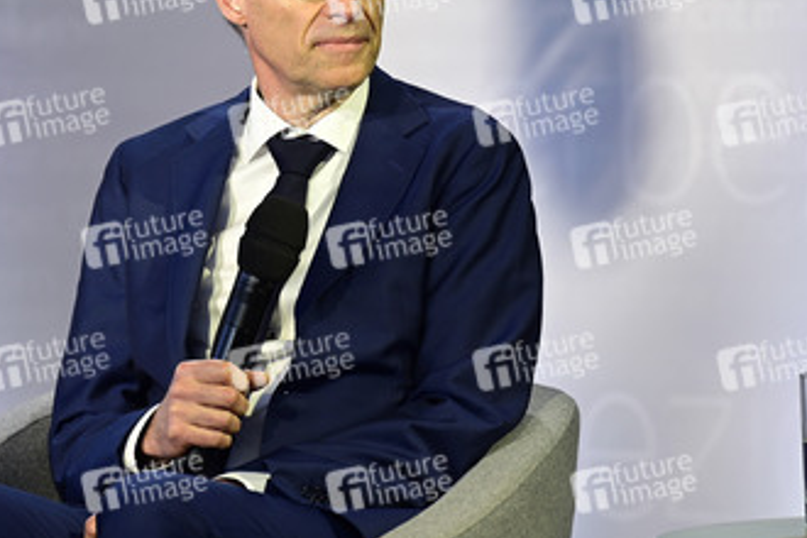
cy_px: 179
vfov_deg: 5.0
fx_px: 6119
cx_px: 324
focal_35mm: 273
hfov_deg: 7.5
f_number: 4
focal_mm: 200
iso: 200
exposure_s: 1/320
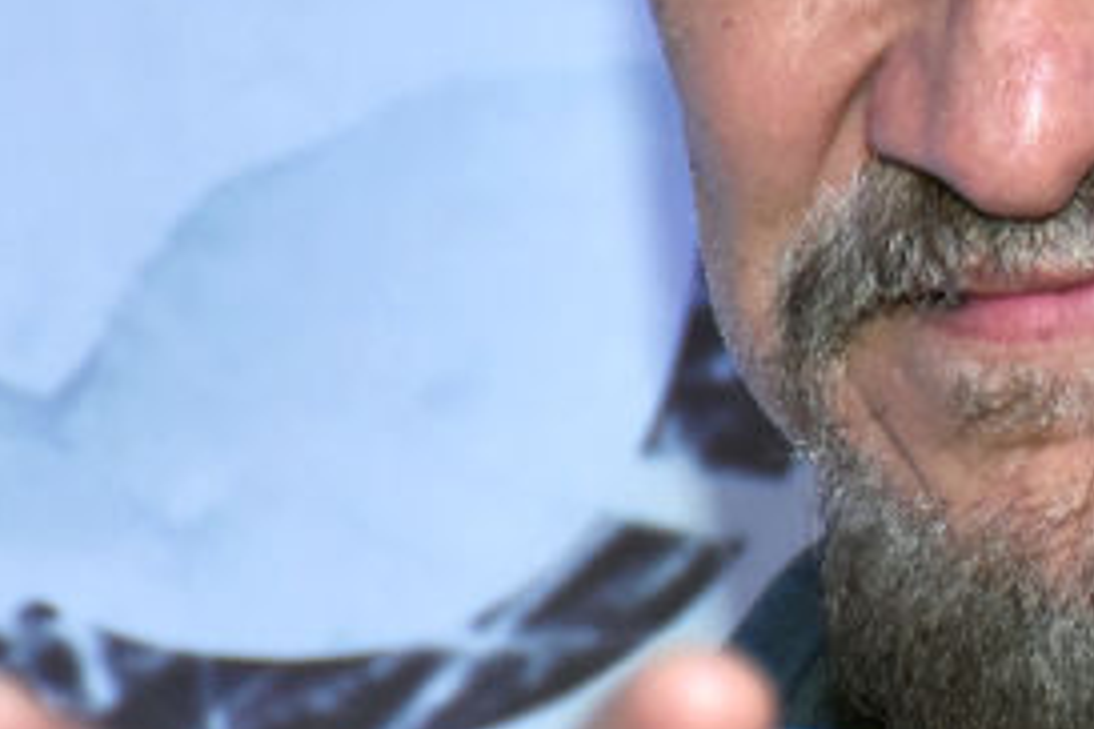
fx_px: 16223
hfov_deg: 3.9
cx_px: 1330
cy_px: 294
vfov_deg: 2.6
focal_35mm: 534
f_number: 6.3
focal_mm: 95
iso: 800
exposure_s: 1/250
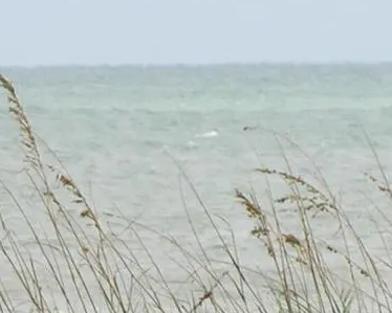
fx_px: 17375
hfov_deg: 1.3
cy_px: 54
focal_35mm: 1498
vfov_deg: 1.0
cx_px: 52
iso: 50
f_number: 5.3
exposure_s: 1/214
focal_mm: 71.2
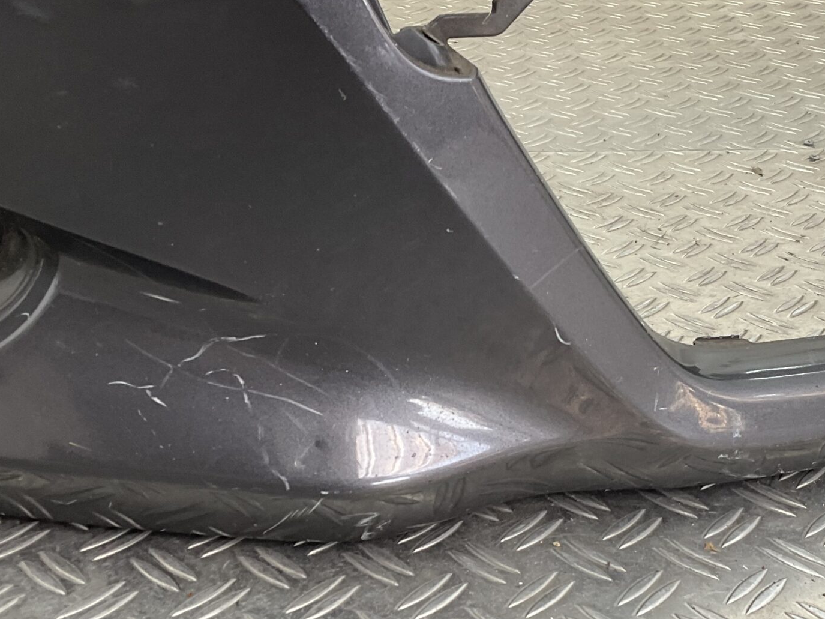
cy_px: 354
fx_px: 1287
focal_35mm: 54
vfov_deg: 27.0
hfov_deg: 35.5
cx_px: 477
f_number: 1.8
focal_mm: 3
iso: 40
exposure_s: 1/120
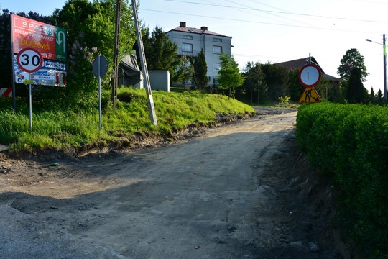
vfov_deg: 41.1
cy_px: 127
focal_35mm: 32
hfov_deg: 58.7
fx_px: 345
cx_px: 205
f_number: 11
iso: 180
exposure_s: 1/125
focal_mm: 18
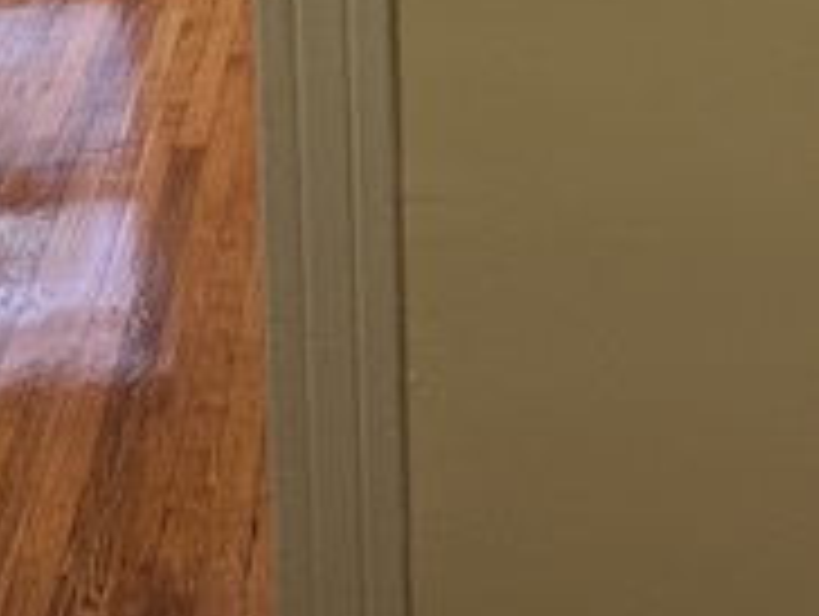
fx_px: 1350
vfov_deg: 19.1
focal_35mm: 57
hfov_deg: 33.6
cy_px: -517
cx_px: 518
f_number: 1.8
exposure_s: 1/60
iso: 200
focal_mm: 1.57
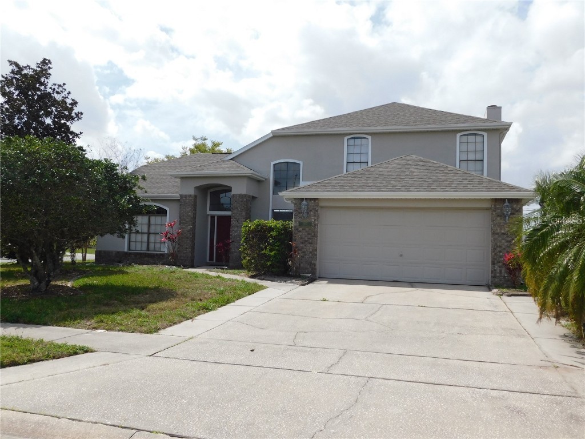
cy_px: 220
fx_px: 507
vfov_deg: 46.8
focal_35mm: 30
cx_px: 292
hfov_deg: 60.0
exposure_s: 1/400
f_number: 6.4
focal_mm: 5.3
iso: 125
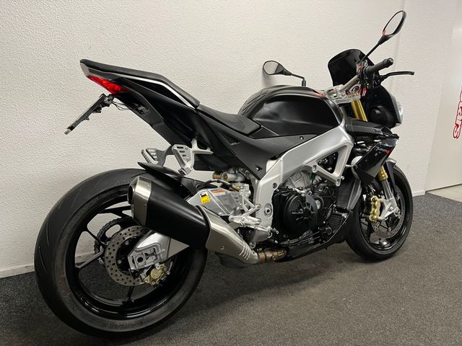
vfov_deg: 53.1
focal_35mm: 26
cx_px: 231
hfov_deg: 67.3
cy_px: 173
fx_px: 347
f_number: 1.6
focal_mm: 5.1
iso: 100
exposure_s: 1/50
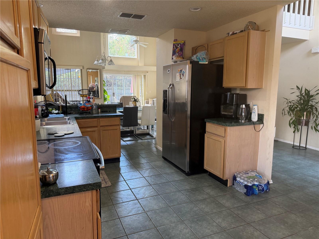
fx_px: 221
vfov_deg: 56.8
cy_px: 120
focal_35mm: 24
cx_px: 160
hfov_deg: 71.6
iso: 250
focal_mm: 6.76
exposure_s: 1/120
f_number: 1.78
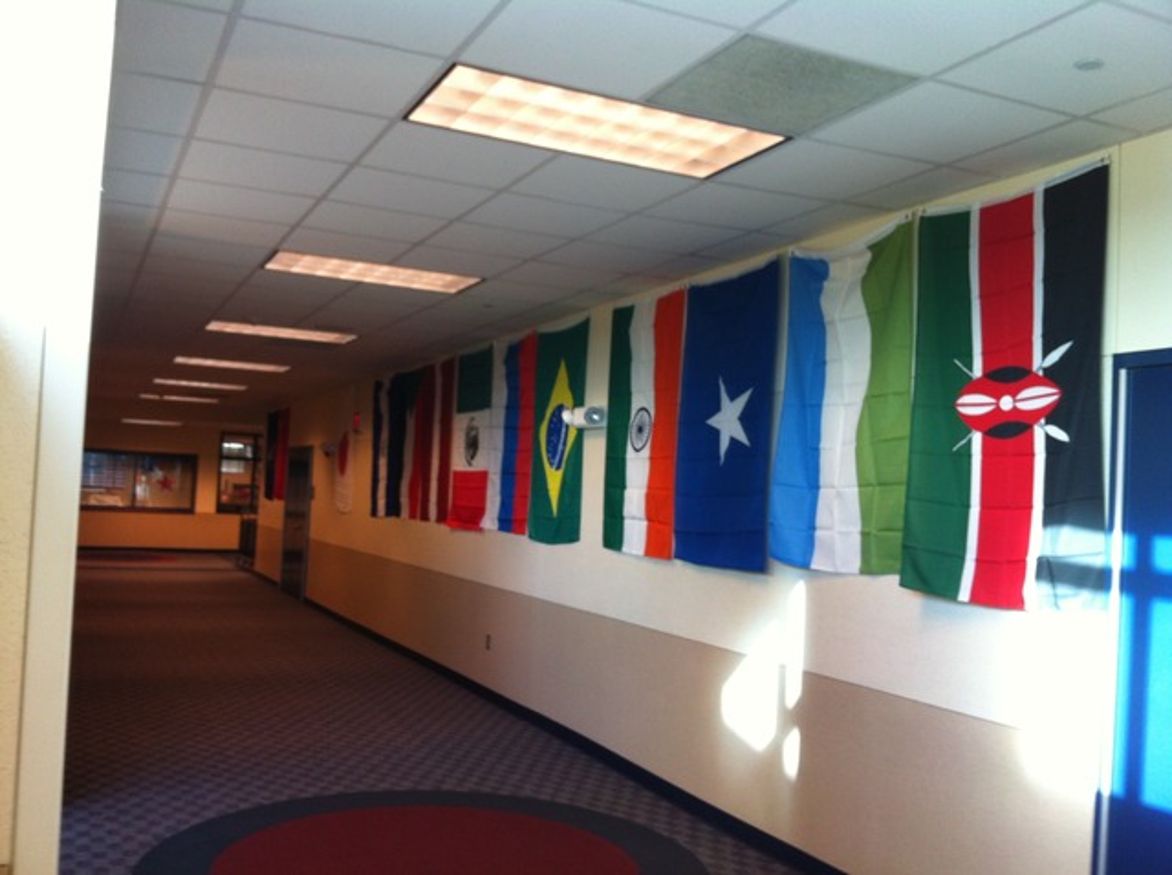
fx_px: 1183
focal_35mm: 35
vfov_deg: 40.6
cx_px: 586
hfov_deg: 52.7
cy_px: 438
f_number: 2.8
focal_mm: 3.85
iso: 80
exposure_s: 1/30
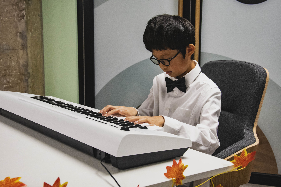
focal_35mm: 57
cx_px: 140
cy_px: 94
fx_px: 445
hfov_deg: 35.1
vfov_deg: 23.8
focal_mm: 38
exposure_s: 1/160
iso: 2000
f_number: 6.3
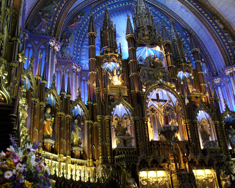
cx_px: 127
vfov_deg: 39.2
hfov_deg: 47.9
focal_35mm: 38
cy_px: 94
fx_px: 264
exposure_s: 1/4
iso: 320
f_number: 2.7
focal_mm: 6
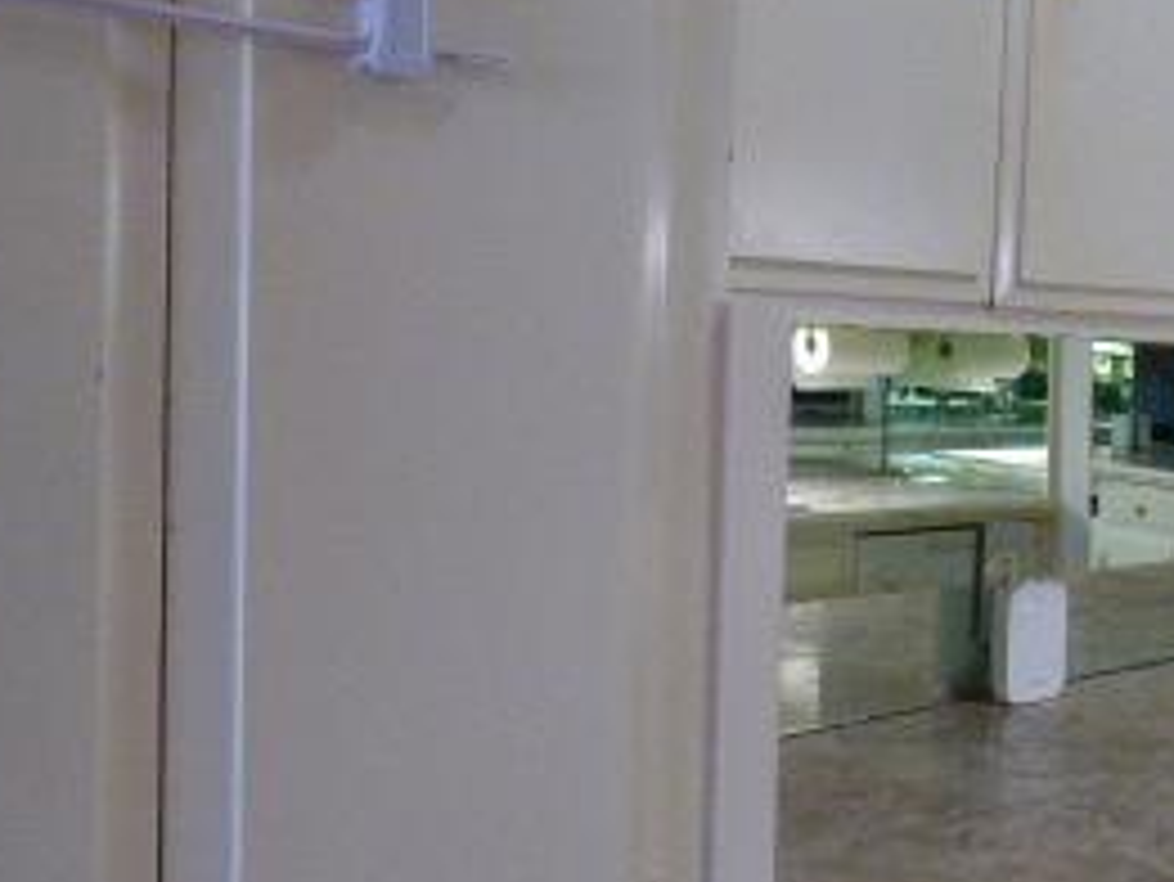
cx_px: 1156
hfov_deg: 35.4
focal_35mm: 49
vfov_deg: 29.7
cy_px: 450
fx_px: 1663
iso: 400
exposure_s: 1/50
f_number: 2.8
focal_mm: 3.58
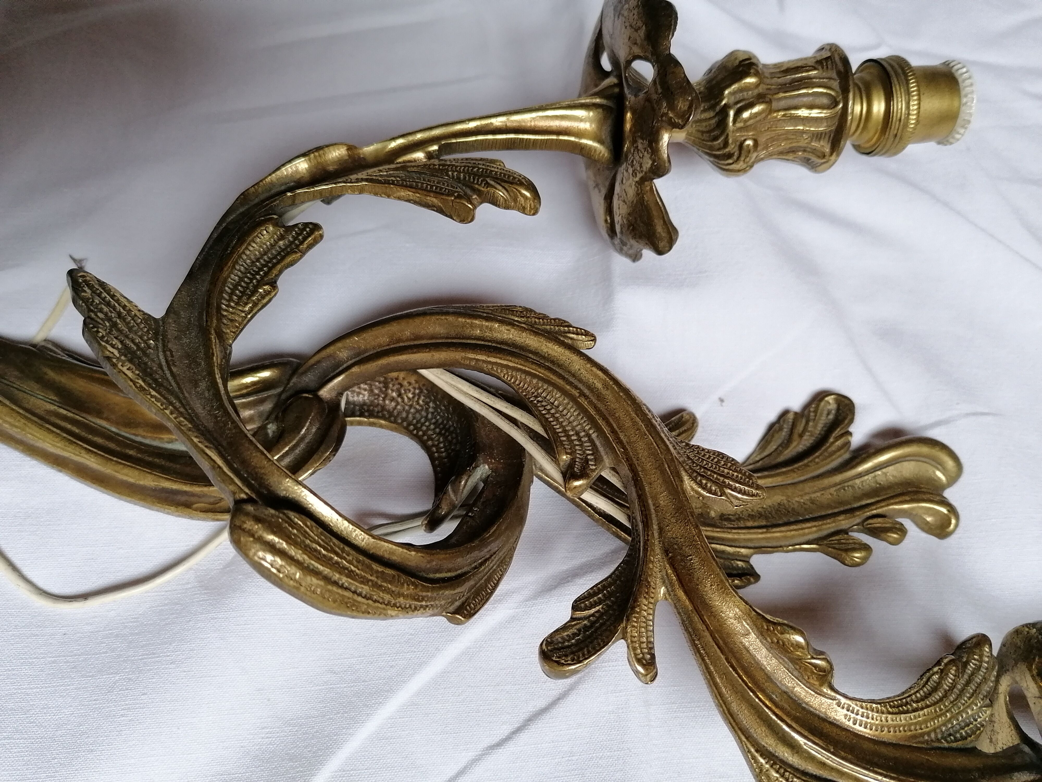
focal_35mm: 27
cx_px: 521
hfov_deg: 65.3
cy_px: 391
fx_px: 813
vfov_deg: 51.4
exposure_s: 1/33.3
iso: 160
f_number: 1.8
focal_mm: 4.75
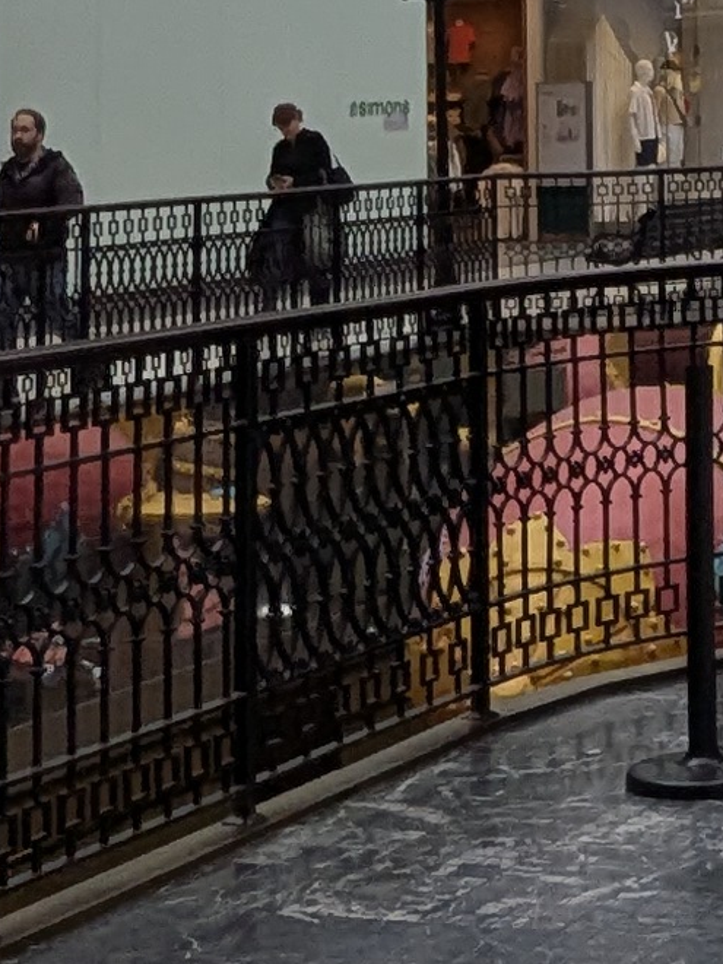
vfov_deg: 18.5
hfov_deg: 14.3
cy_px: -280
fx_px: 2757
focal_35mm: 99
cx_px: 930
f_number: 2.2
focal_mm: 2.35
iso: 48
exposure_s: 1/454
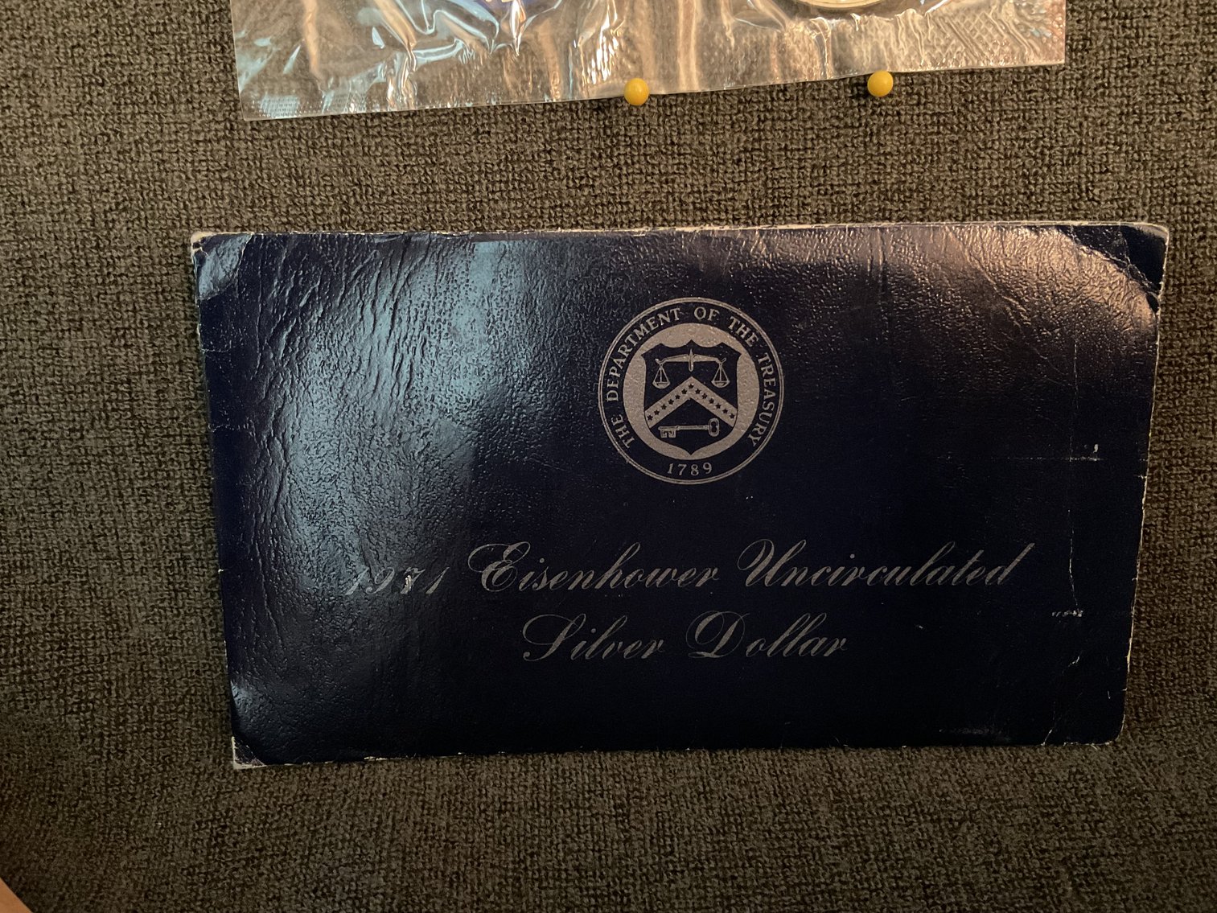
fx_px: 1020
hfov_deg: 61.7
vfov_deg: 48.2
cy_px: 456
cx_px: 608
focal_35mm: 29
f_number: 1.8
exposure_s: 1/15
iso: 500
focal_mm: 3
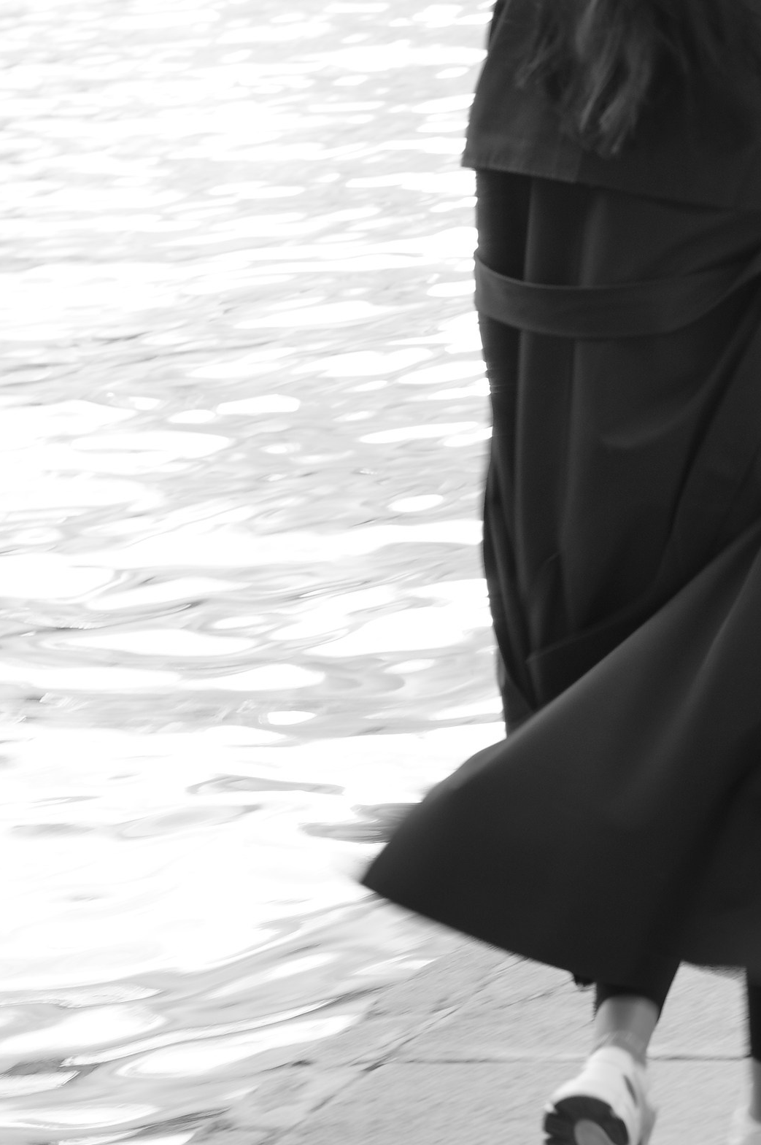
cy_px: 339
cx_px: 685
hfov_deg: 8.4
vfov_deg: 12.6
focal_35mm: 163
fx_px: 5178
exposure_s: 1/40
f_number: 7.1
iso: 125
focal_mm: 85
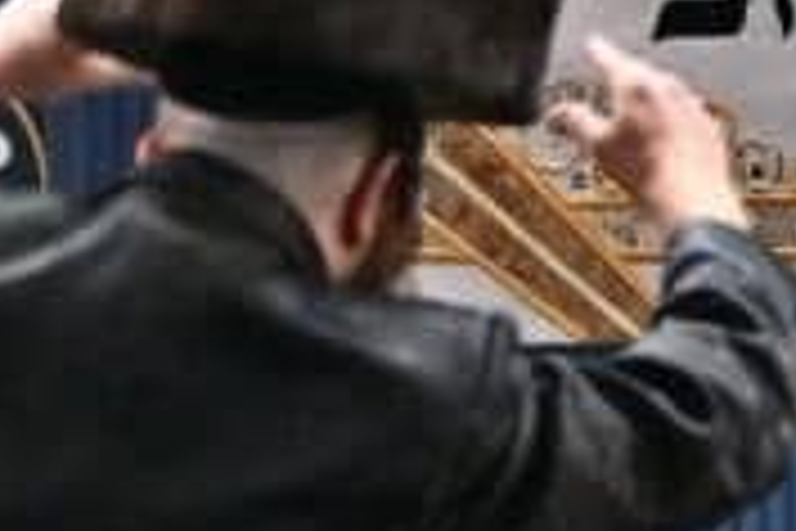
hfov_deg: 3.3
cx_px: 2222
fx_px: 13398
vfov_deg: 2.3
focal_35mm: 606
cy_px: -790
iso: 800
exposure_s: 1/640
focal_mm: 70
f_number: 2.8
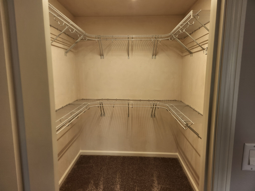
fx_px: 169
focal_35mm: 23
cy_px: 96
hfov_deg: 73.9
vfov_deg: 58.9
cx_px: 128
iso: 40
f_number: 1.8
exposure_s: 1/120
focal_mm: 5.4
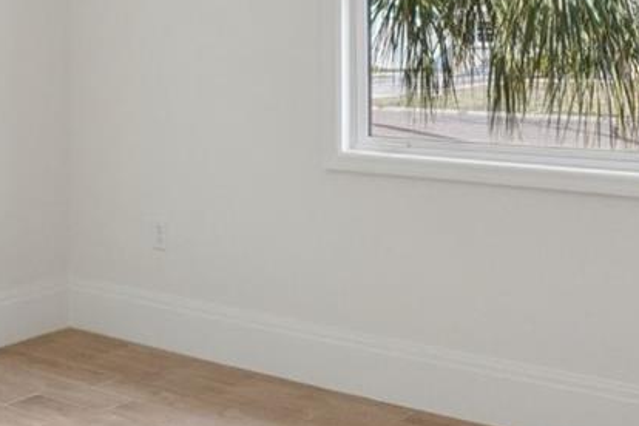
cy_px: 57
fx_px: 1029
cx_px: 215
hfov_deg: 34.2
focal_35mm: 58
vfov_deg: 22.9
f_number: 8
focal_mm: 10
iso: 160
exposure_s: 1/30
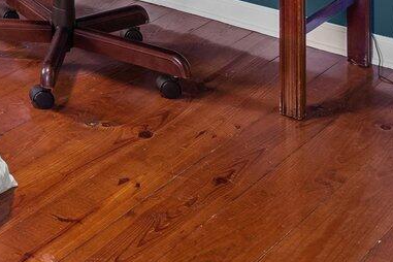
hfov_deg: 18.8
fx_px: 939
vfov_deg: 13.3
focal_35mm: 86
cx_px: -295
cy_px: -287
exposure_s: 1/1.25
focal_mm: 16
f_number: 8
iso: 500
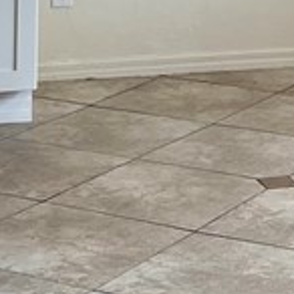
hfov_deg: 10.8
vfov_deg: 10.1
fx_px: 1547
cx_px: 286
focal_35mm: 161
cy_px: -276
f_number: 1.6
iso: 64
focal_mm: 5.1
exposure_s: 1/120
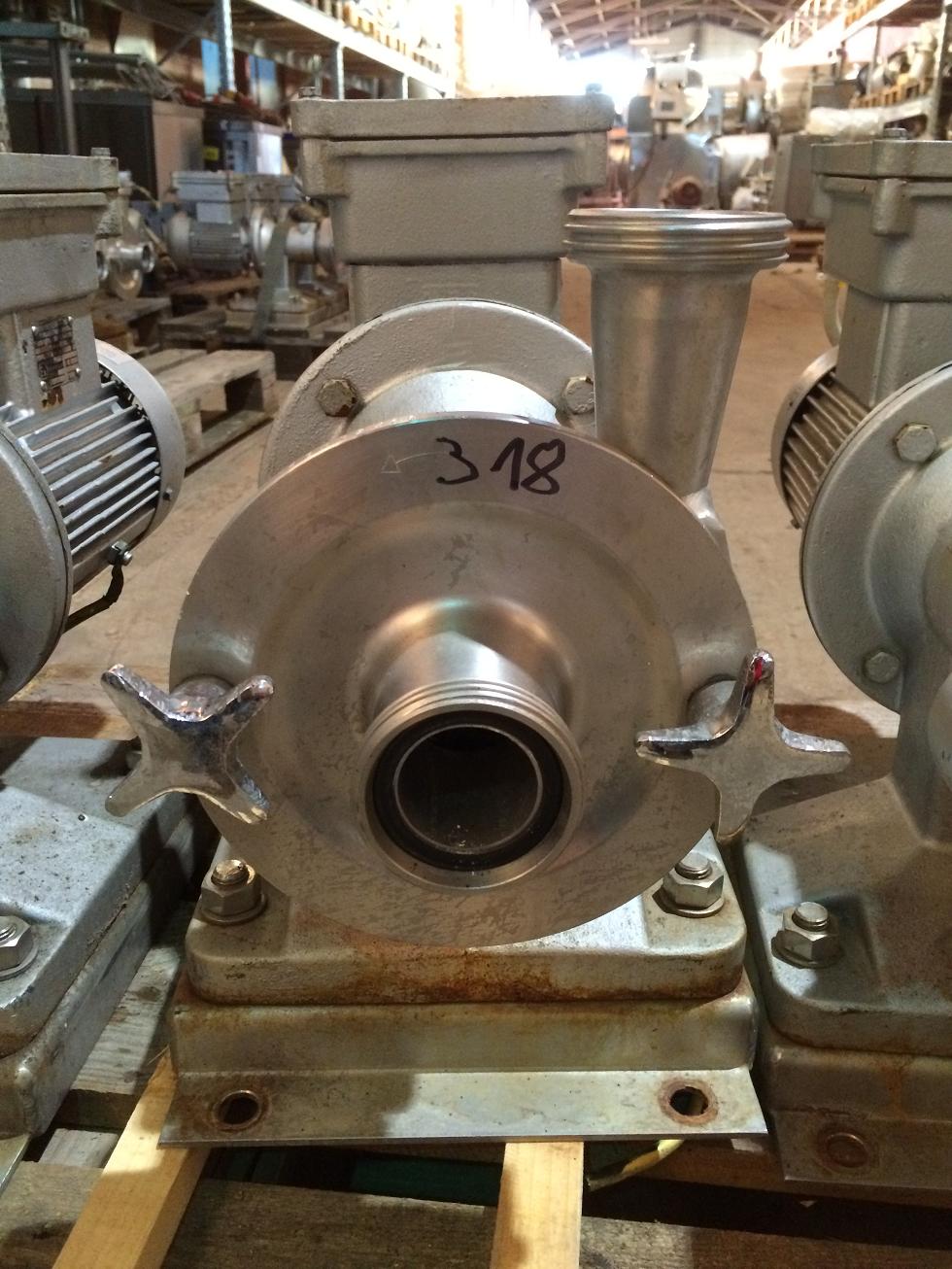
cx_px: 476
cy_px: 634
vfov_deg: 61.7
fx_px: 1063
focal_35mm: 29
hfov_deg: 48.2
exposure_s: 1/25
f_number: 2.2
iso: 250
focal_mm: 4.15
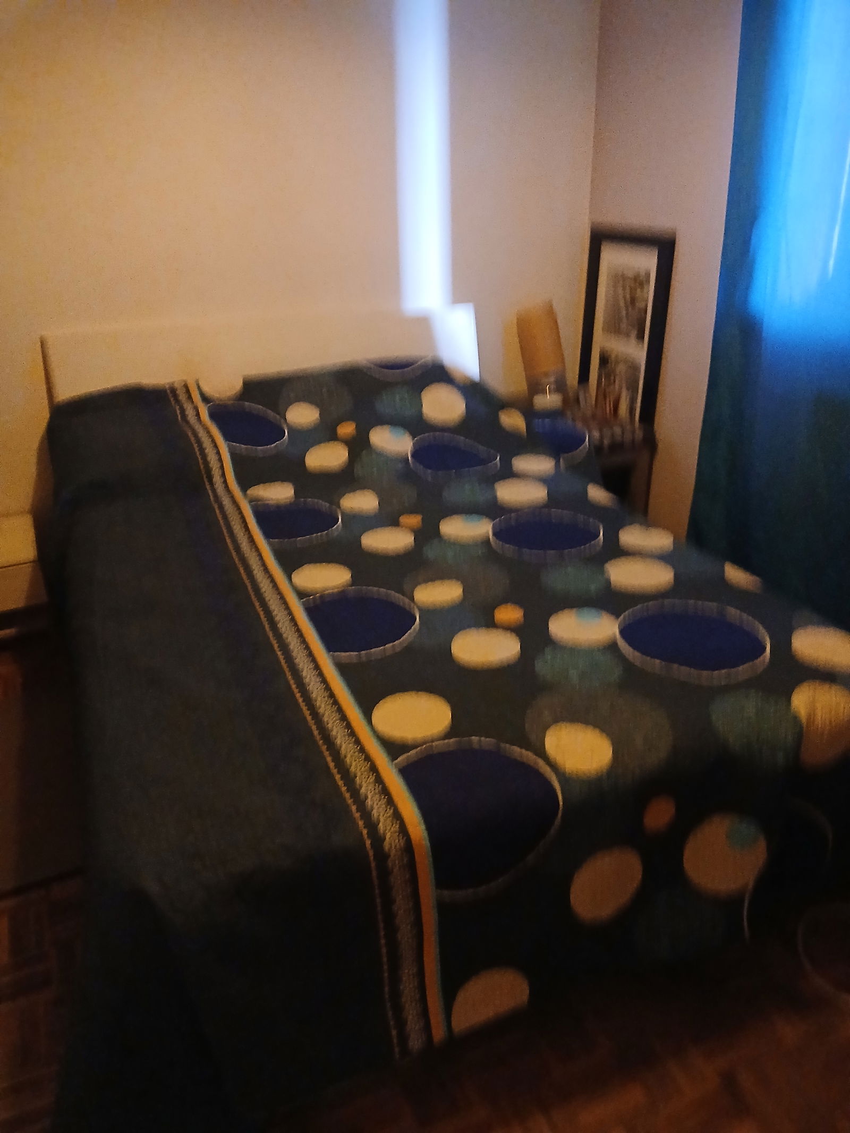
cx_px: 425
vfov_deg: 67.3
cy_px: 566
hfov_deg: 53.1
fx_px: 851
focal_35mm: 26
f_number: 1.8
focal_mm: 3.98
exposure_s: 1/20
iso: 800
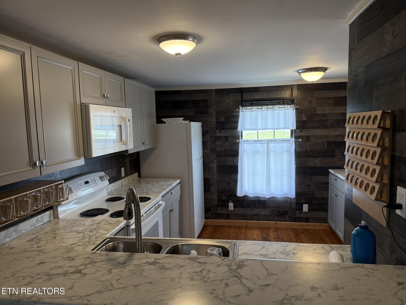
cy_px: 152
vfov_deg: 56.8
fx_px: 281
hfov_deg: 71.6
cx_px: 203
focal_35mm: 24
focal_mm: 6.76
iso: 200
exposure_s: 1/189
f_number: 1.78
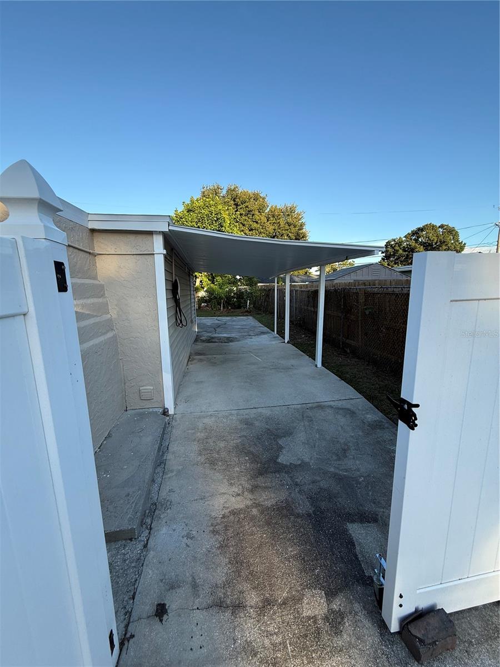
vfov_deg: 102.1
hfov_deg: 85.7
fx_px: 270
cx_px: 250
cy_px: 334
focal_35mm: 14
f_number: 2.2
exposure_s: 1/370
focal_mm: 2.22
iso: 64
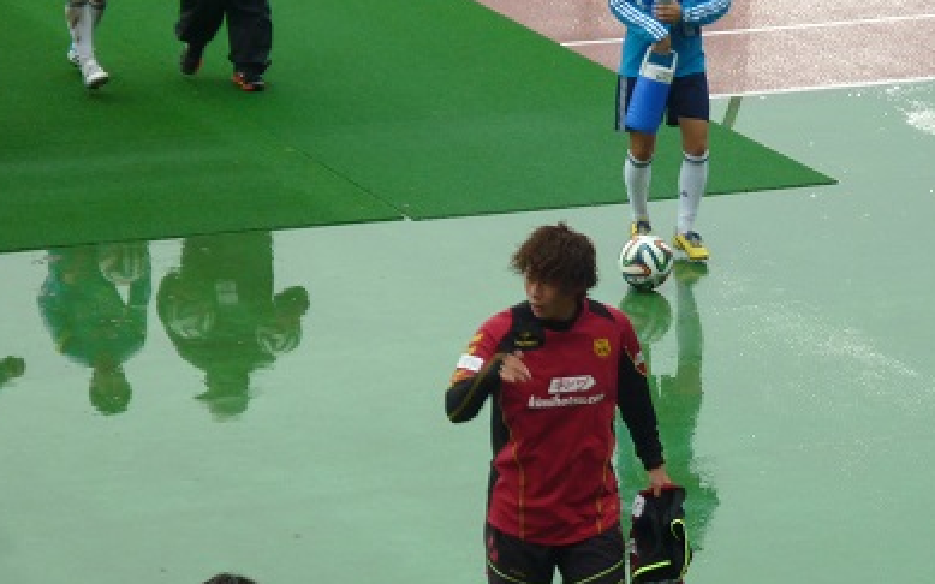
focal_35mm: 197
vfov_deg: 6.7
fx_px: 5019
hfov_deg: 10.6
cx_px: 627
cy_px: 311
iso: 160
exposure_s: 1/125
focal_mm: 22
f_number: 5.9
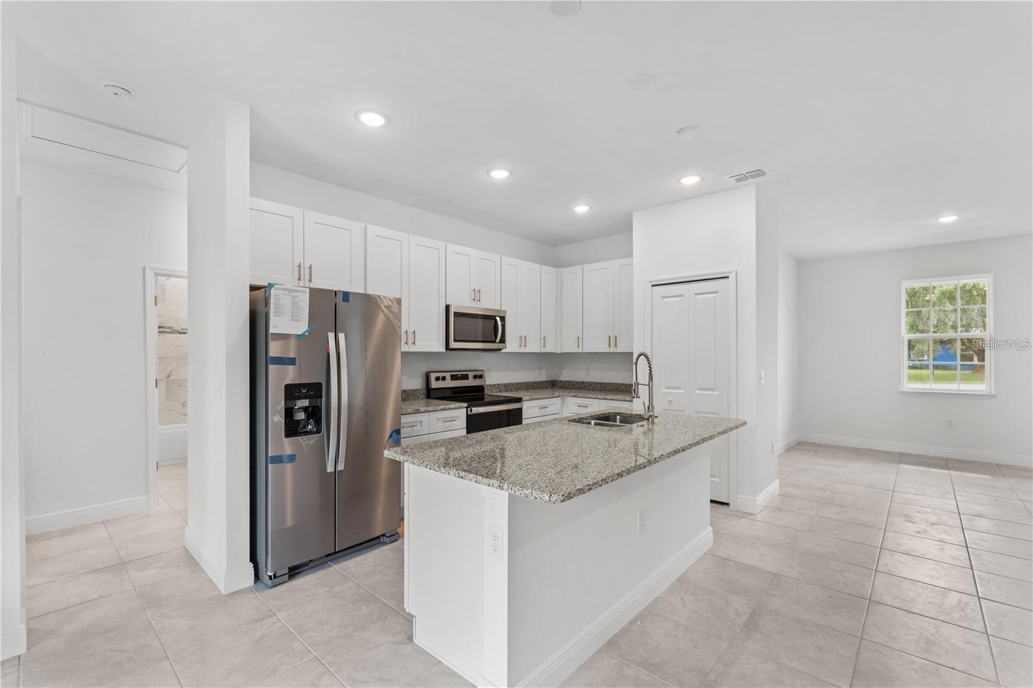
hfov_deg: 98.9
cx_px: 516
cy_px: 344
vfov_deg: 75.8
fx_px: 442
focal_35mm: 15
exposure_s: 1/2
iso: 200
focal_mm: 15.4
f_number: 13
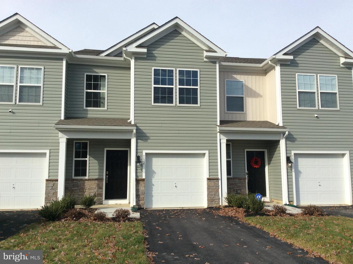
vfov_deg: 44.0
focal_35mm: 32
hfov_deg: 56.9
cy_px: 132
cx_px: 176
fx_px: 326
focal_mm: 3.3
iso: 32
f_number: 2.4
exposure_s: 1/1167
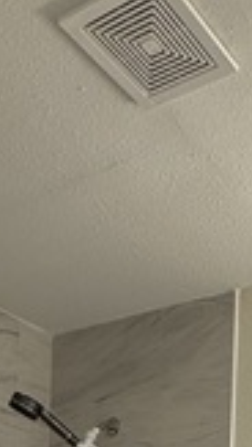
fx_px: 711
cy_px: 655
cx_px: 307
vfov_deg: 26.3
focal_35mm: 60
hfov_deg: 18.9
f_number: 2.2
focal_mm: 2.22
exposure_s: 1/120
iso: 125
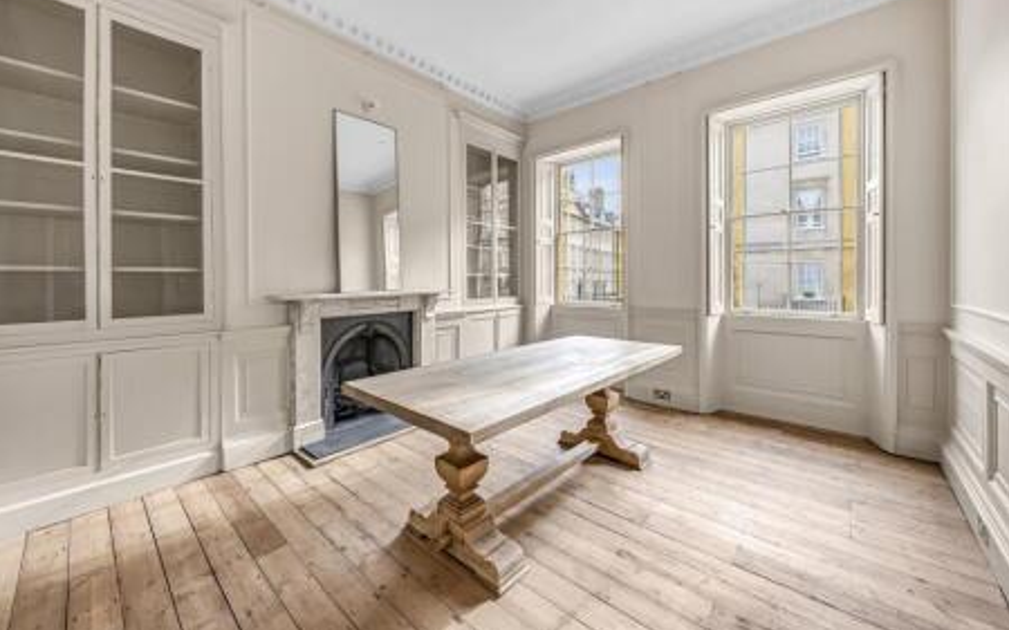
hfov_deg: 105.2
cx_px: 480
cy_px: 284
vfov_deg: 78.4
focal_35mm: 14
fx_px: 385
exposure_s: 1/10
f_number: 8
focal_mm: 13
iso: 100
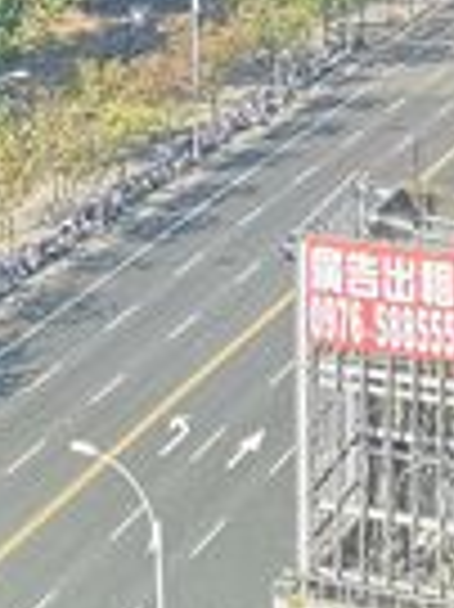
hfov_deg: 9.1
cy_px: -631
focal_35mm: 160
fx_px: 2802
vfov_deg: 11.1
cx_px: -117
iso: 50
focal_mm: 3.95
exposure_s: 1/449
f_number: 1.8
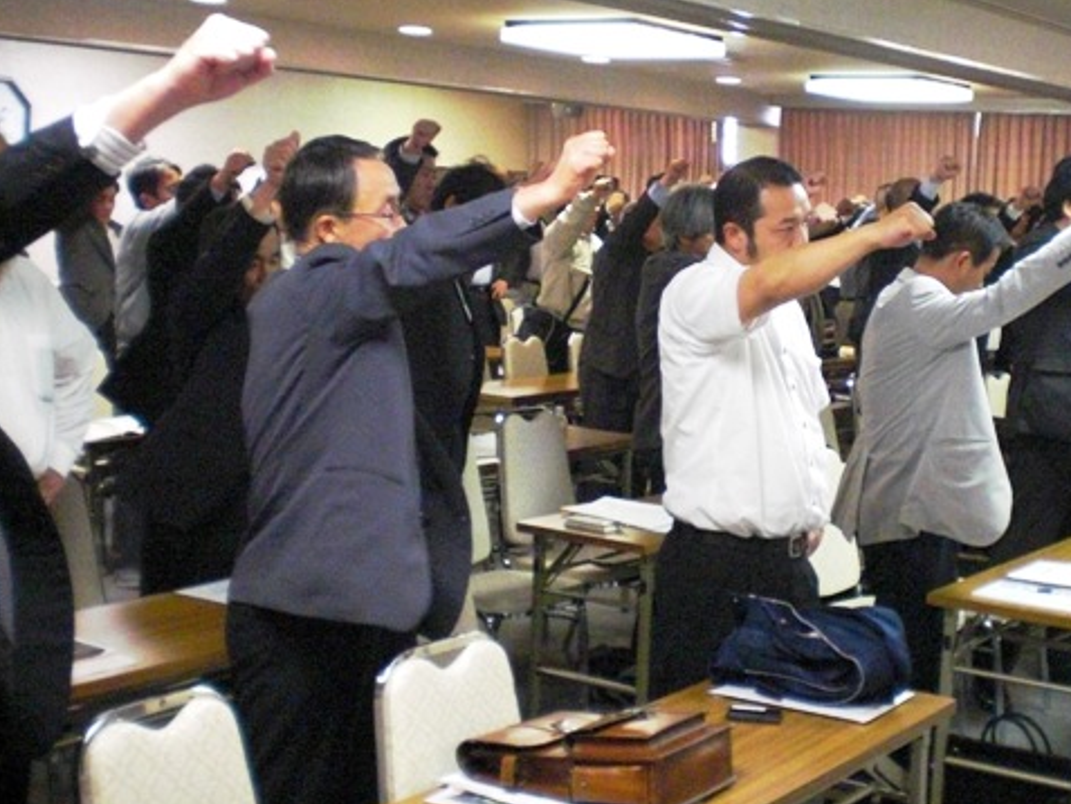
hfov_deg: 34.6
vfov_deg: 26.5
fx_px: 1702
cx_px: 724
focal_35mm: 55
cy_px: 350
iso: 800
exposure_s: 1/80
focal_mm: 6.3
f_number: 3.1
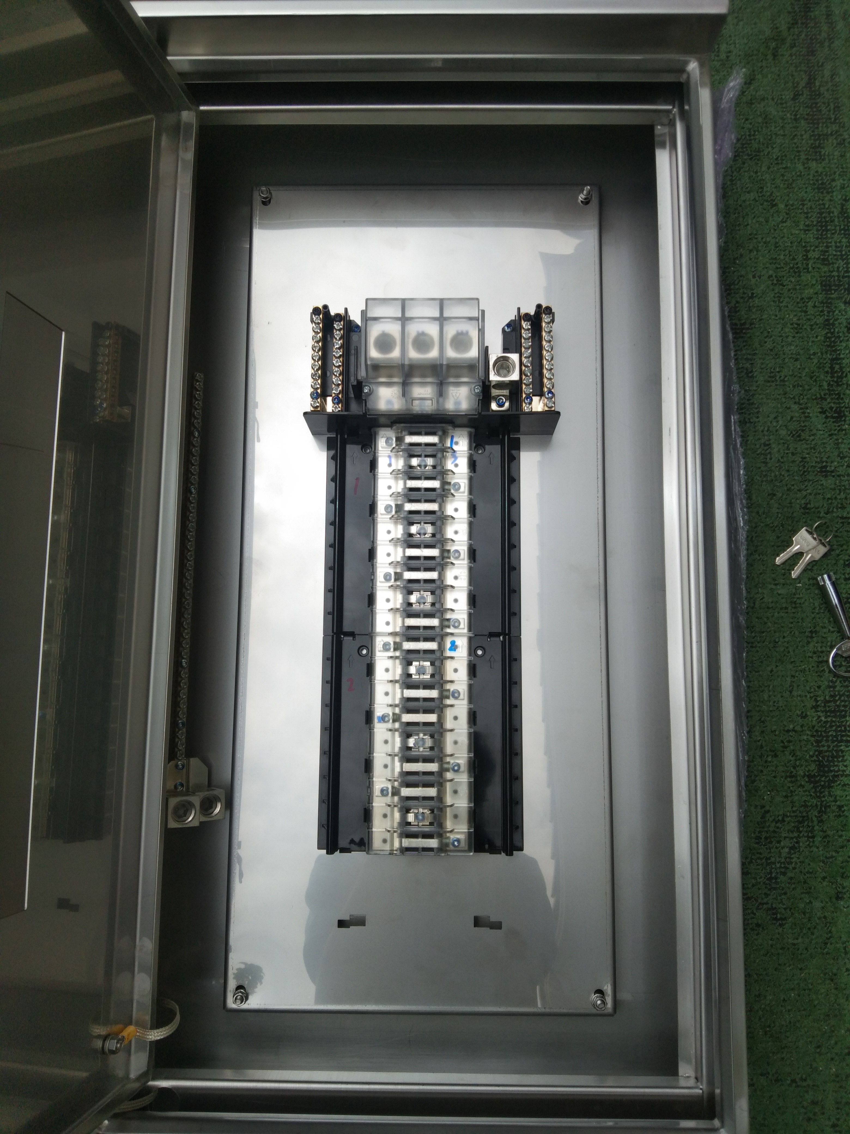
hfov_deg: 46.8
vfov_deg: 60.0
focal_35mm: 30
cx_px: 425
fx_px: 982
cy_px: 567
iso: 50
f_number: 2.2
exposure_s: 1/1568
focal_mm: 3.65
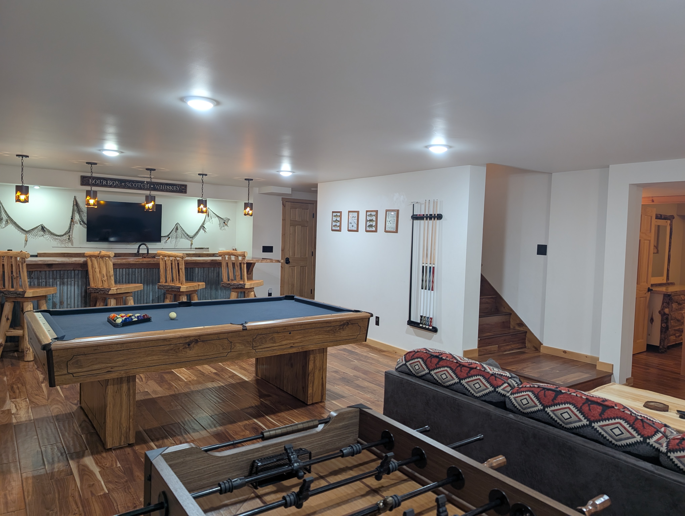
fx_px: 476
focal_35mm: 24
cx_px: 342
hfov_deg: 71.5
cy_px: 258
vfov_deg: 56.9
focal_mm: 6.9
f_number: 1.68
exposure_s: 1/30
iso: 88
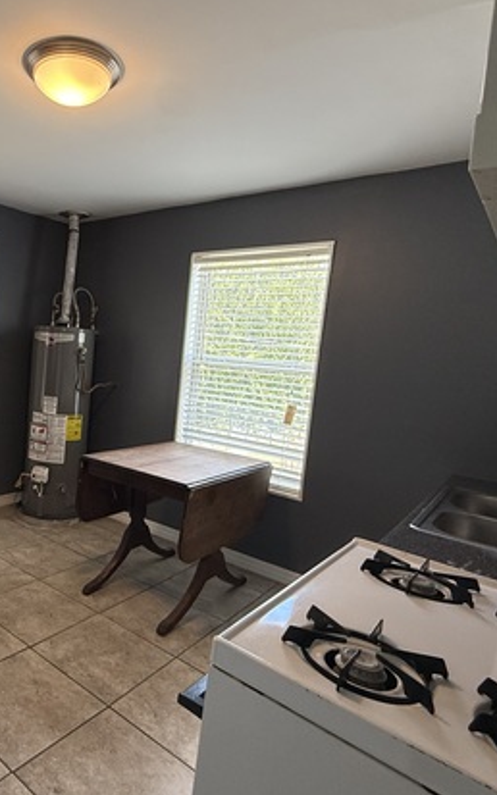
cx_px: 81
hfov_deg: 49.1
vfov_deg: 77.1
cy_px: 383
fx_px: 499
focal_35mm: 23
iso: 200
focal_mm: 2.22
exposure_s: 1/120
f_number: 2.2
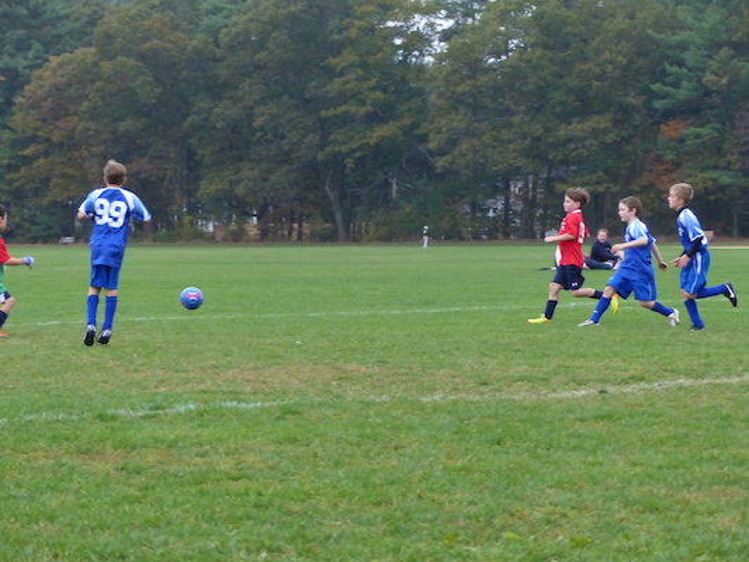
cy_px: 281
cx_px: 374
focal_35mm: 160
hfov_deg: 12.3
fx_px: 3463
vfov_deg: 9.3
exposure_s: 1/500
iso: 640
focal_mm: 28.7
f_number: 2.8
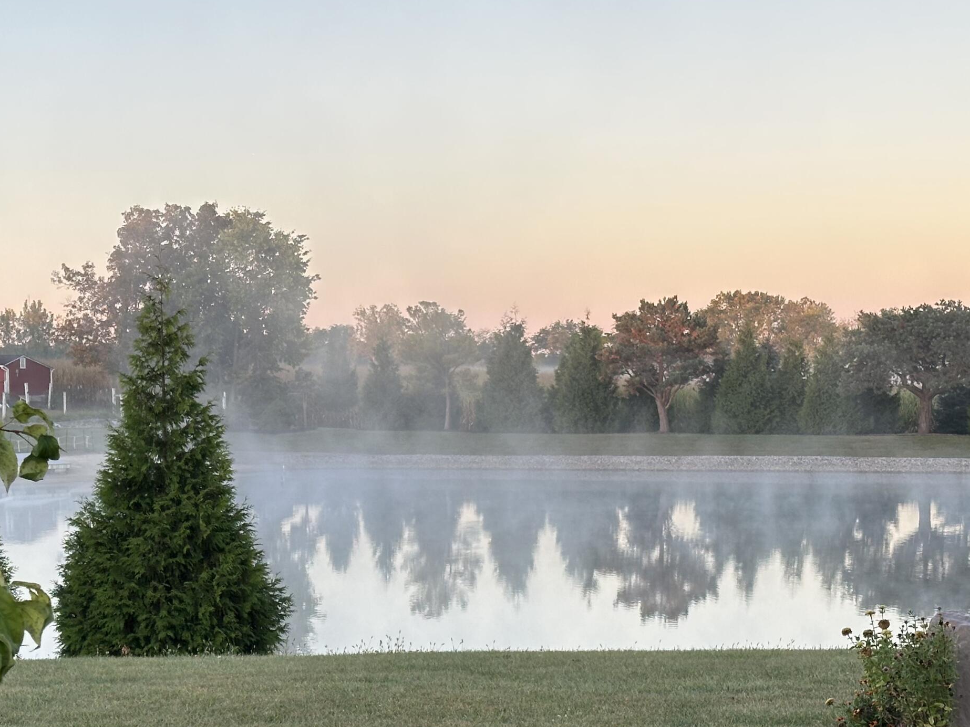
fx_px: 2186
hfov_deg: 24.9
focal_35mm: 78
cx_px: 358
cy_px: 550
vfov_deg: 18.8
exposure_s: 1/349
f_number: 1.78
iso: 64
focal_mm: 6.86
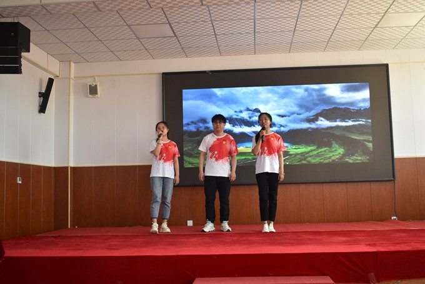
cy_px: 142
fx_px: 479
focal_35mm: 40
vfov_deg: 33.1
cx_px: 212
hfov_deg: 47.9
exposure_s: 1/80
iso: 400
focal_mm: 27
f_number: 4.5
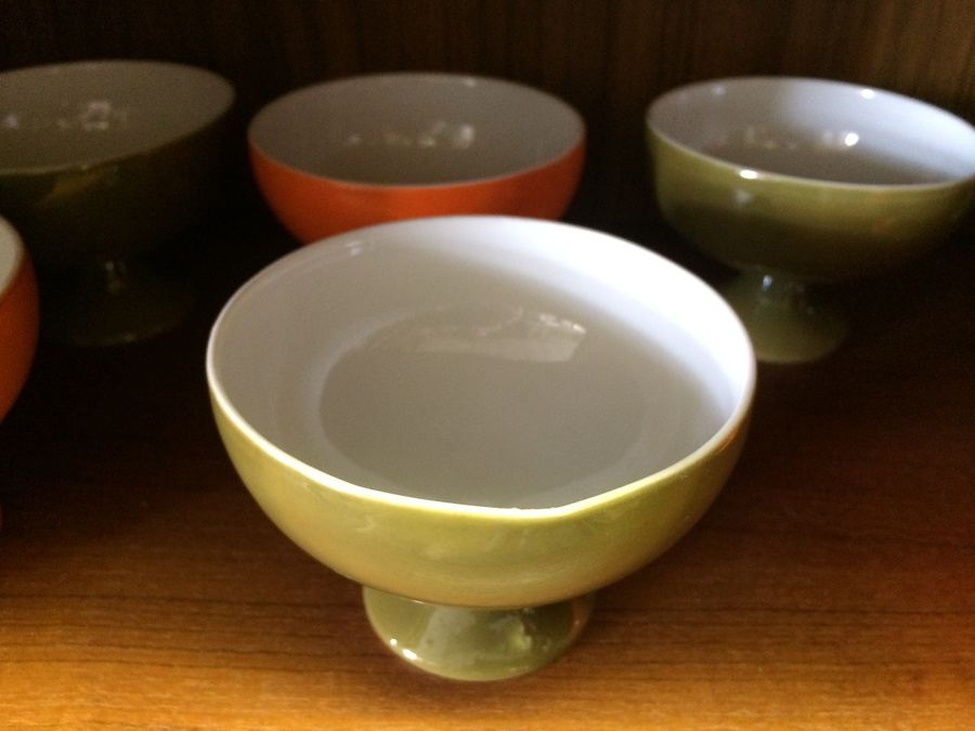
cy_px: 366
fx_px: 845
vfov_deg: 46.8
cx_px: 488
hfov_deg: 60.0
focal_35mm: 30
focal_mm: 4.12
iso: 320
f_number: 2.2
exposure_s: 1/15
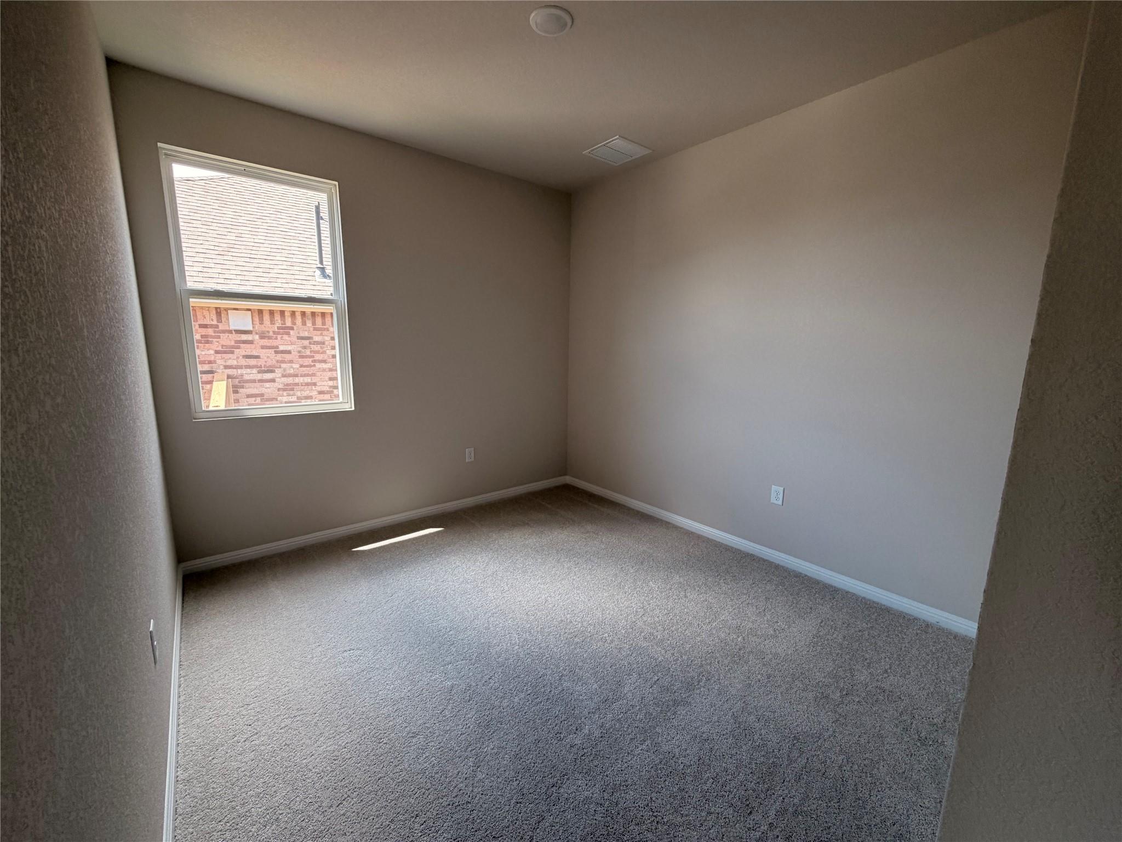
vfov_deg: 85.7
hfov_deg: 102.1
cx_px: 561
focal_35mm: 14
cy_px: 421
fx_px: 454
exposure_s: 1/121
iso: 125
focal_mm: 2.22
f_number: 2.2
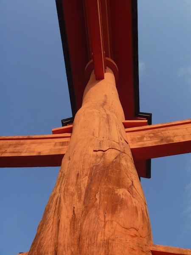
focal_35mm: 35
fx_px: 257
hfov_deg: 40.7
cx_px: 96
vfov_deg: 52.6
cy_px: 128
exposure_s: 1/400
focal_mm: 6.3
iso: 80
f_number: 5.6
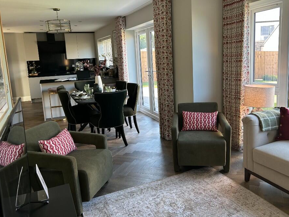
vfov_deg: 46.7
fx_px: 251
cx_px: 159
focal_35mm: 30
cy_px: 94
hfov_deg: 59.8
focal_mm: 5.7
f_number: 1.5
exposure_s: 1/121
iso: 80
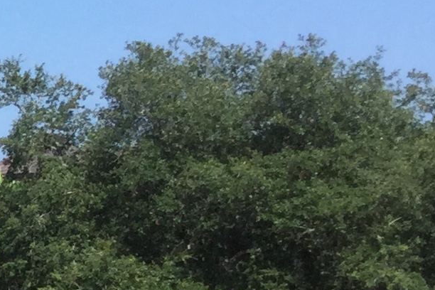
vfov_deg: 7.9
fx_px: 2078
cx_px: -564
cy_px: 289
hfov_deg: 10.5
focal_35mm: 172
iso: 25
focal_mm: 3.3
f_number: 2.4
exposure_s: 1/1018
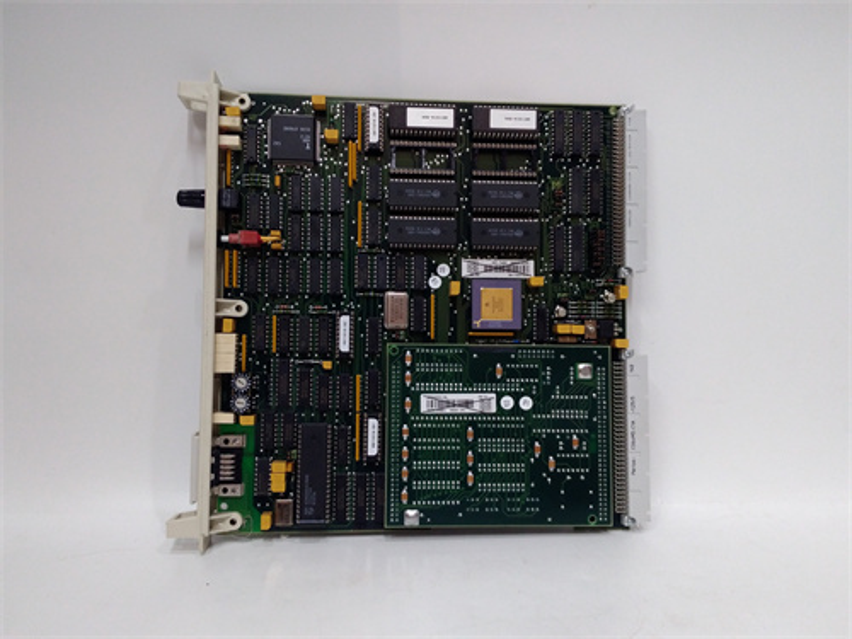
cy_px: 320
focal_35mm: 27
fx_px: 665
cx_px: 426
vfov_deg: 51.4
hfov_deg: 65.3
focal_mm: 3.79
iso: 331
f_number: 2
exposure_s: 1/33
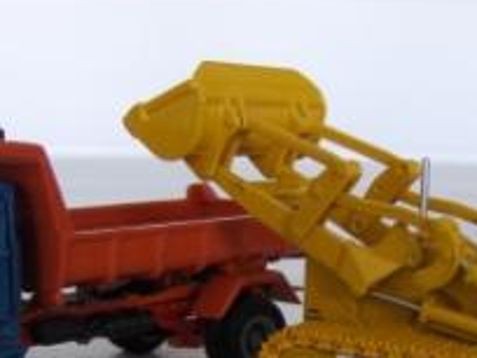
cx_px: 262
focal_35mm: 77
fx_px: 1061
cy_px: 323
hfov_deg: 25.3
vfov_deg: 18.8
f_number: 2.8
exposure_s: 1/68.8
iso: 200
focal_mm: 7.5
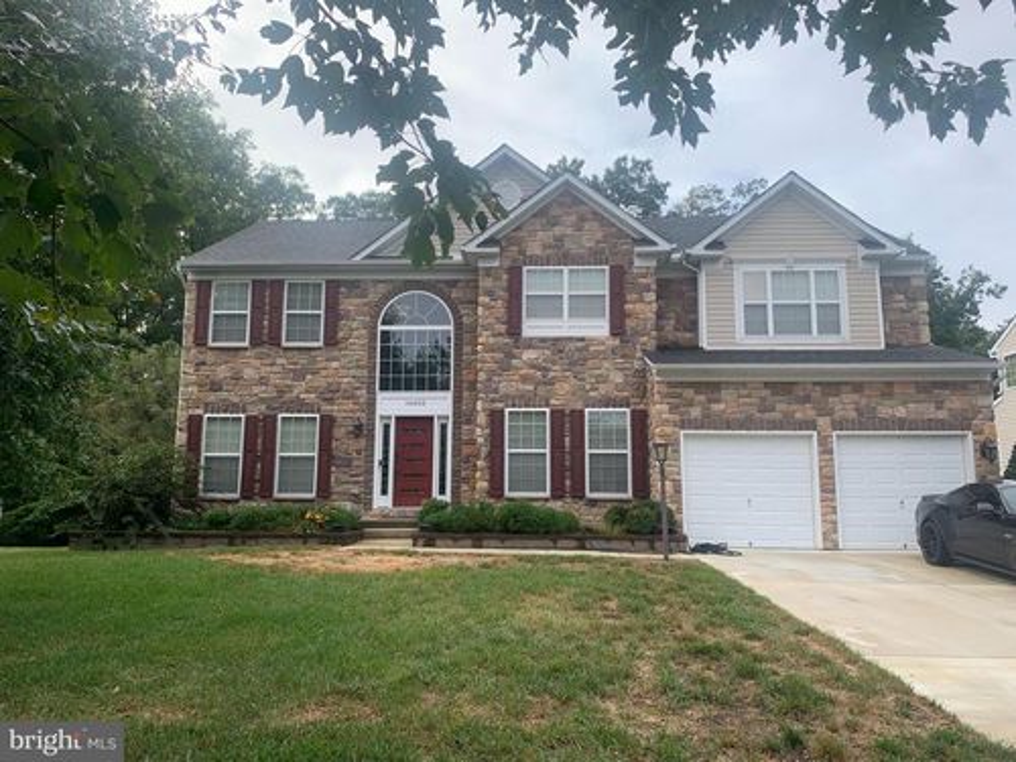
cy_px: 381
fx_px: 763
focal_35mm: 26
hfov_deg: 67.3
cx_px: 508
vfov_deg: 53.1
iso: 25
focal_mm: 4.25
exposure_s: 1/796
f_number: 1.8
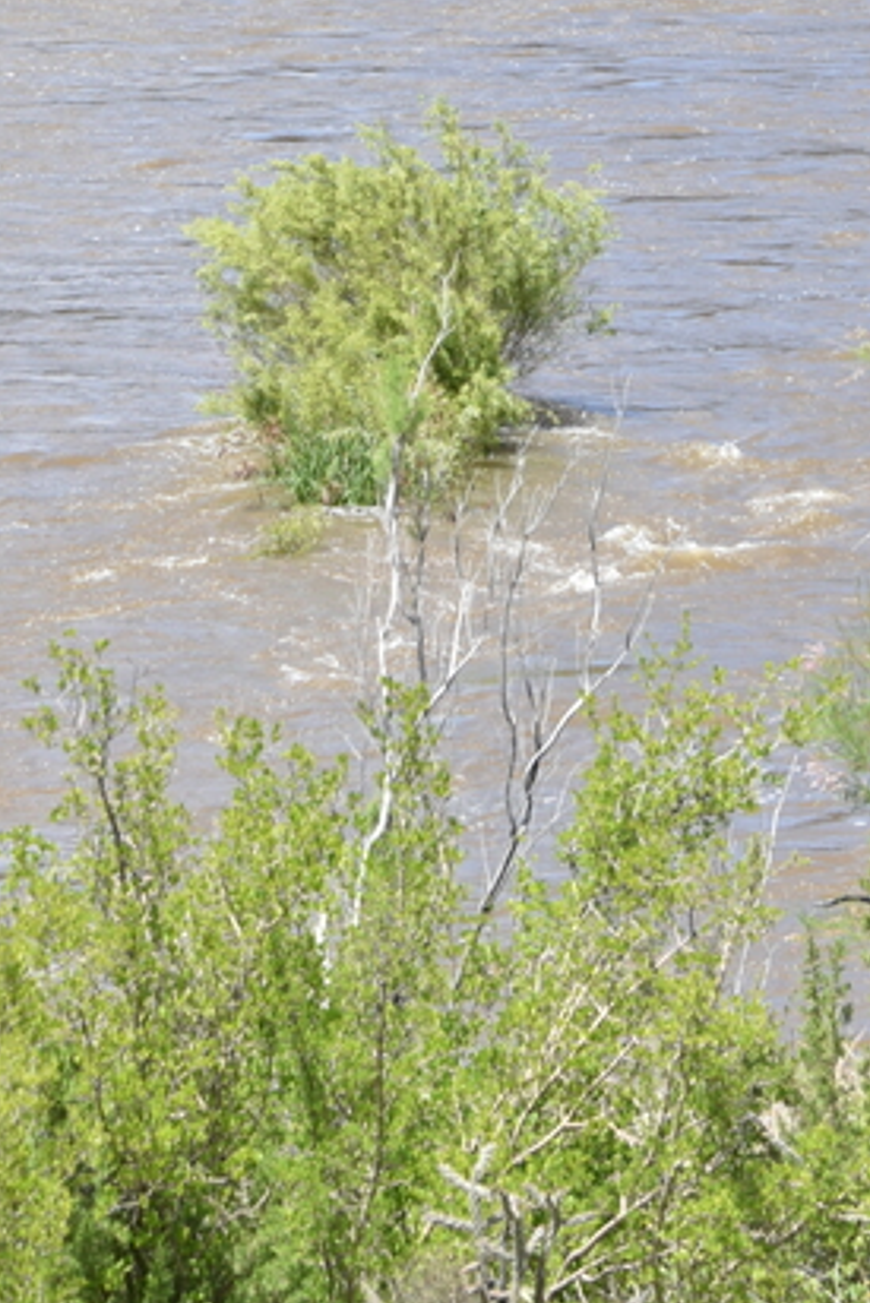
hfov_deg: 5.4
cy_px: -225
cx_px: 541
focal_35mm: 255
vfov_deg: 8.0
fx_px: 9235
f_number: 7.1
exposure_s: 1/200
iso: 100
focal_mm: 82
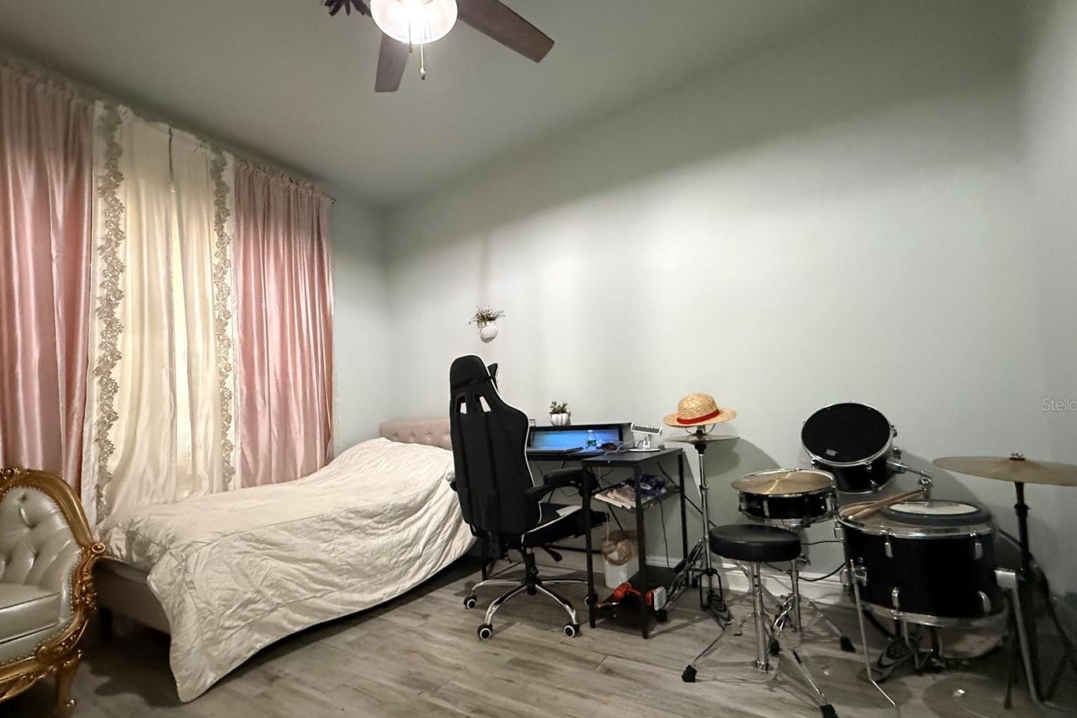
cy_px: 404
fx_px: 509
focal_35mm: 17
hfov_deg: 93.0
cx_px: 487
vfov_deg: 70.2
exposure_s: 1/60
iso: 1000
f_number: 2.2
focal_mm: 2.22
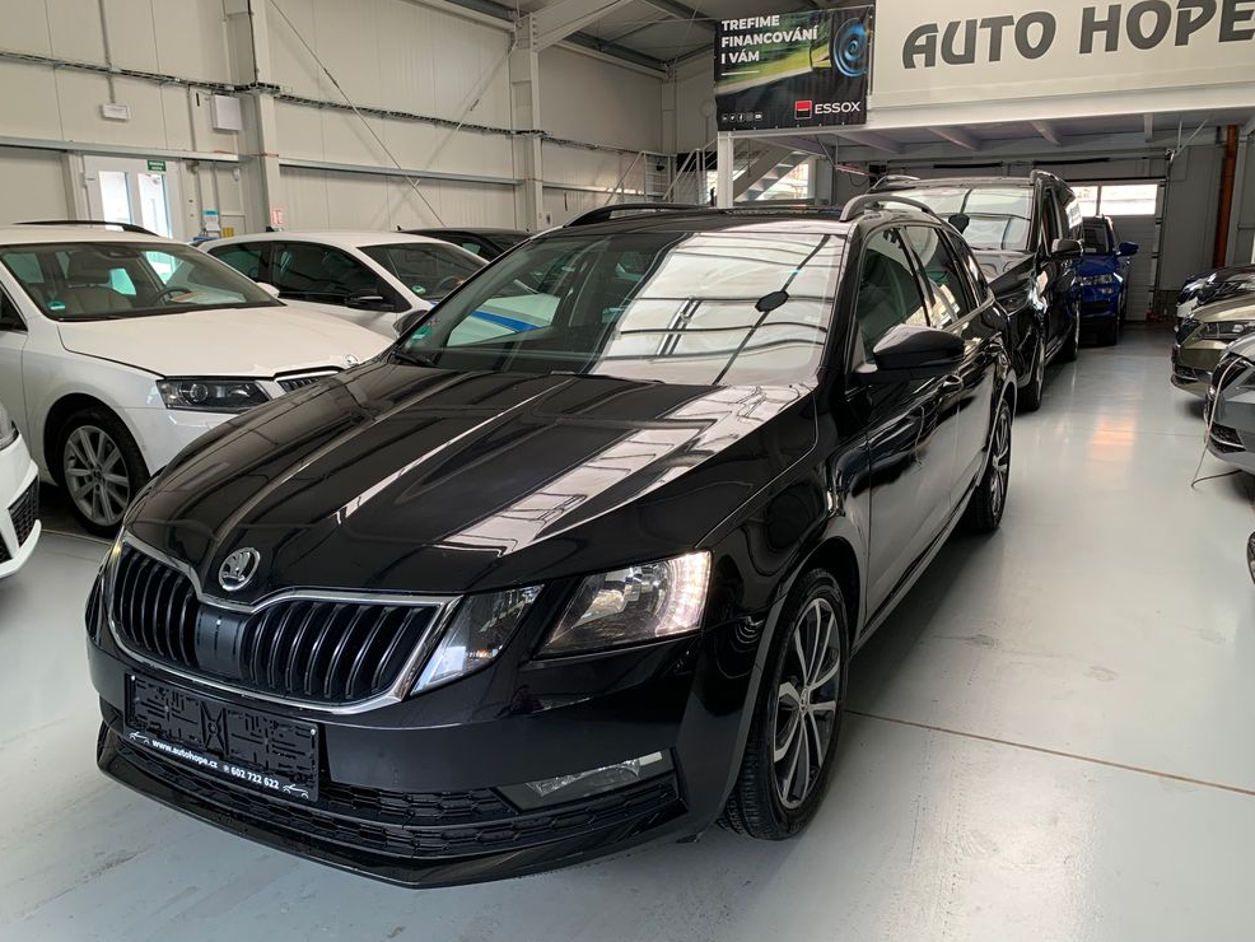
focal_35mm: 27
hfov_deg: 65.3
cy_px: 466
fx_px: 979
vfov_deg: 51.4
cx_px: 645
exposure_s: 1/121
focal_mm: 4.25
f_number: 1.8
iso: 64
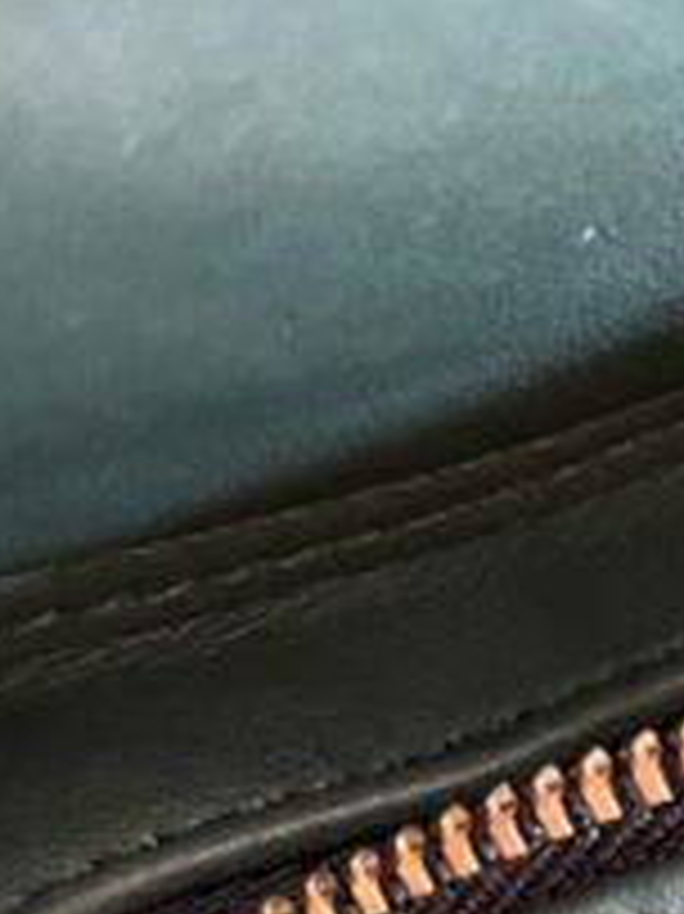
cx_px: 1665
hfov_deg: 10.0
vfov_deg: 14.0
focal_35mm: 128
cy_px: 1562
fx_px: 3376
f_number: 1.6
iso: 500
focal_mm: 5.1
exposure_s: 1/30
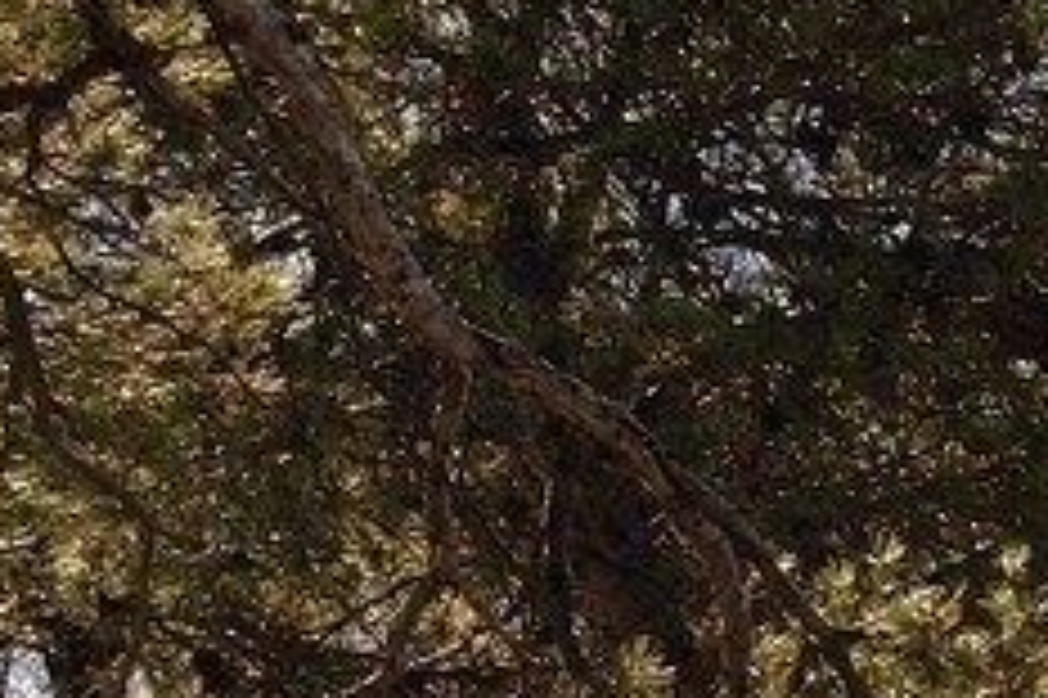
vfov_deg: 6.7
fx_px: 5789
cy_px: 1202
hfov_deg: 8.6
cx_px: 3189
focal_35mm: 199
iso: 200
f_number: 11
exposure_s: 1/250
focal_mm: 29
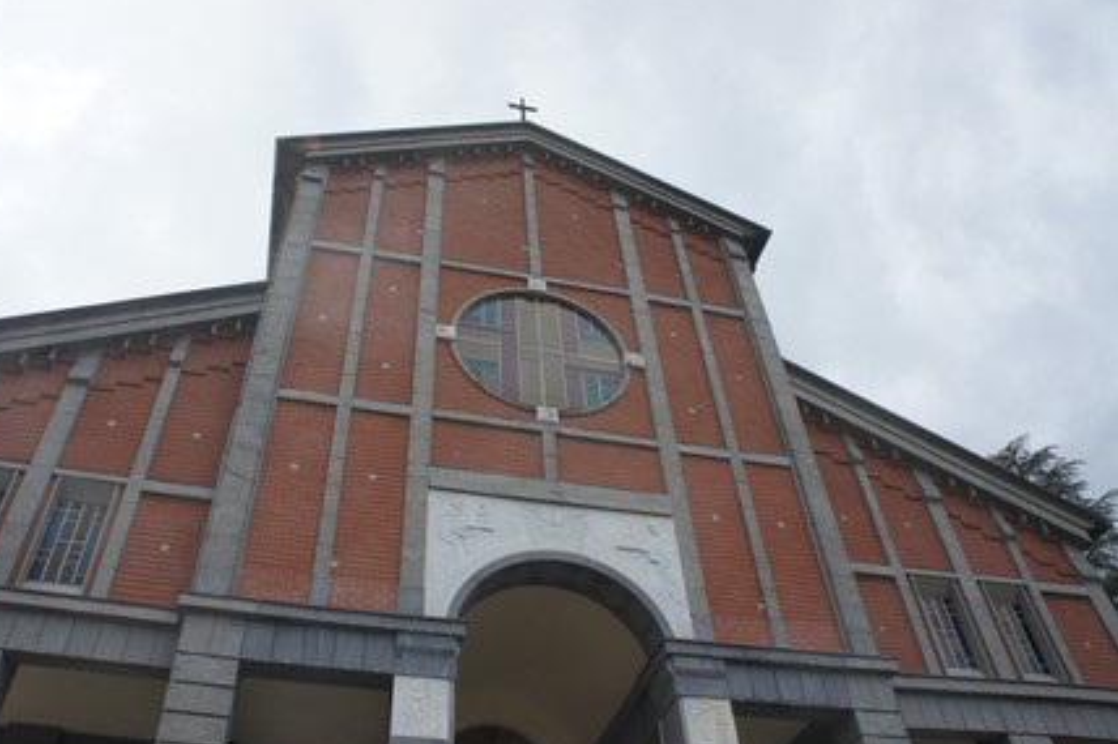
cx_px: 520
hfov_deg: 63.6
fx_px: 900
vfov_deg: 44.9
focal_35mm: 29
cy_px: 384
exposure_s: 1/400
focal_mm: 18
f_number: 7.1
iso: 200
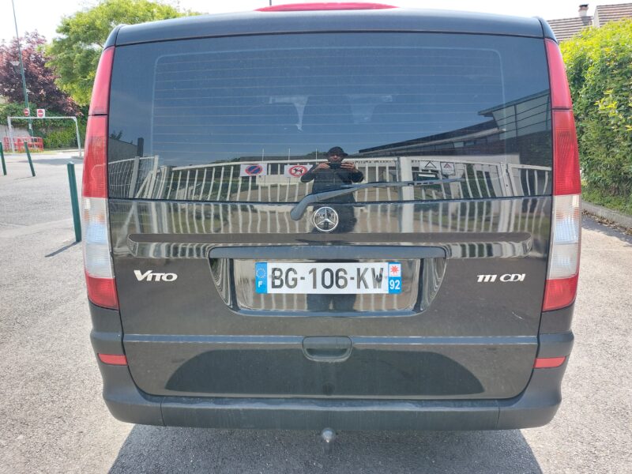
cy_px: 237
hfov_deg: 69.4
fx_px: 456
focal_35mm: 25
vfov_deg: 54.9
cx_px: 316
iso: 25
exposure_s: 1/153
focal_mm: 5.23
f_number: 1.8
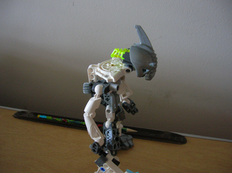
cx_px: 116
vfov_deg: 41.7
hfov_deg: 54.0
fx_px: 228
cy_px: 86
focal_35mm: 34
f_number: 2.9
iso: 200
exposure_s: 2
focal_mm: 5.7
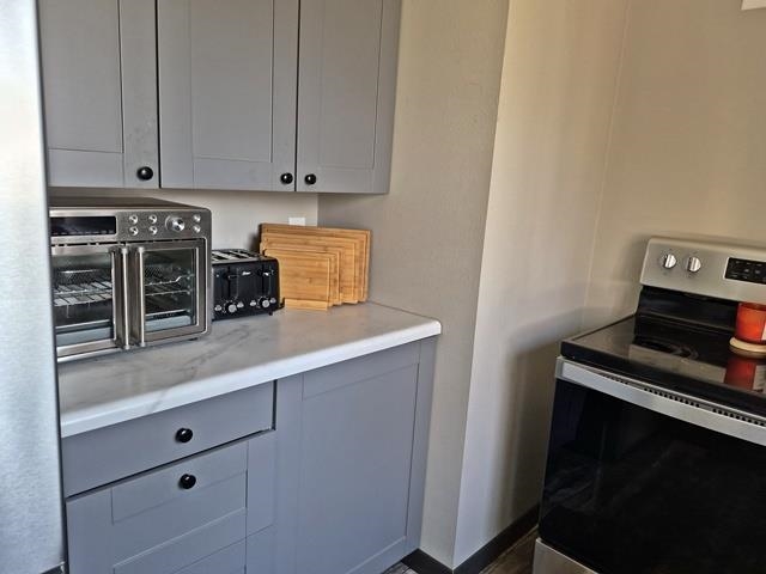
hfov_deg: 73.9
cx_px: 383
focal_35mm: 23
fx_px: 509
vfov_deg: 58.9
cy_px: 287
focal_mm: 5.4
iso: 250
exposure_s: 1/120
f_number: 1.8
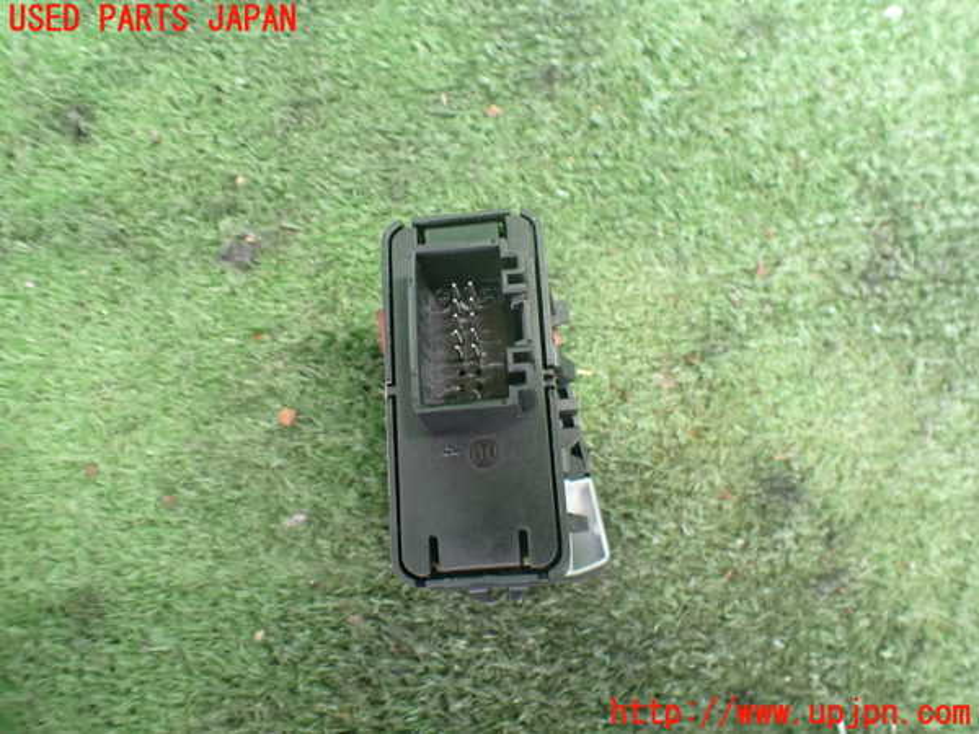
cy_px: 367
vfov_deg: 46.8
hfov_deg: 60.0
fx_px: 848
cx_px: 490
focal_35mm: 30
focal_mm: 5.4
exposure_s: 1/30
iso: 1000
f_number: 2.3
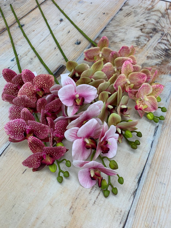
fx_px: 171
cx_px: 86
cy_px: 114
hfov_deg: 53.1
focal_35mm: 26
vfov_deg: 67.3
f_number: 1.8
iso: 40
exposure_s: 1/122
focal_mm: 4.25
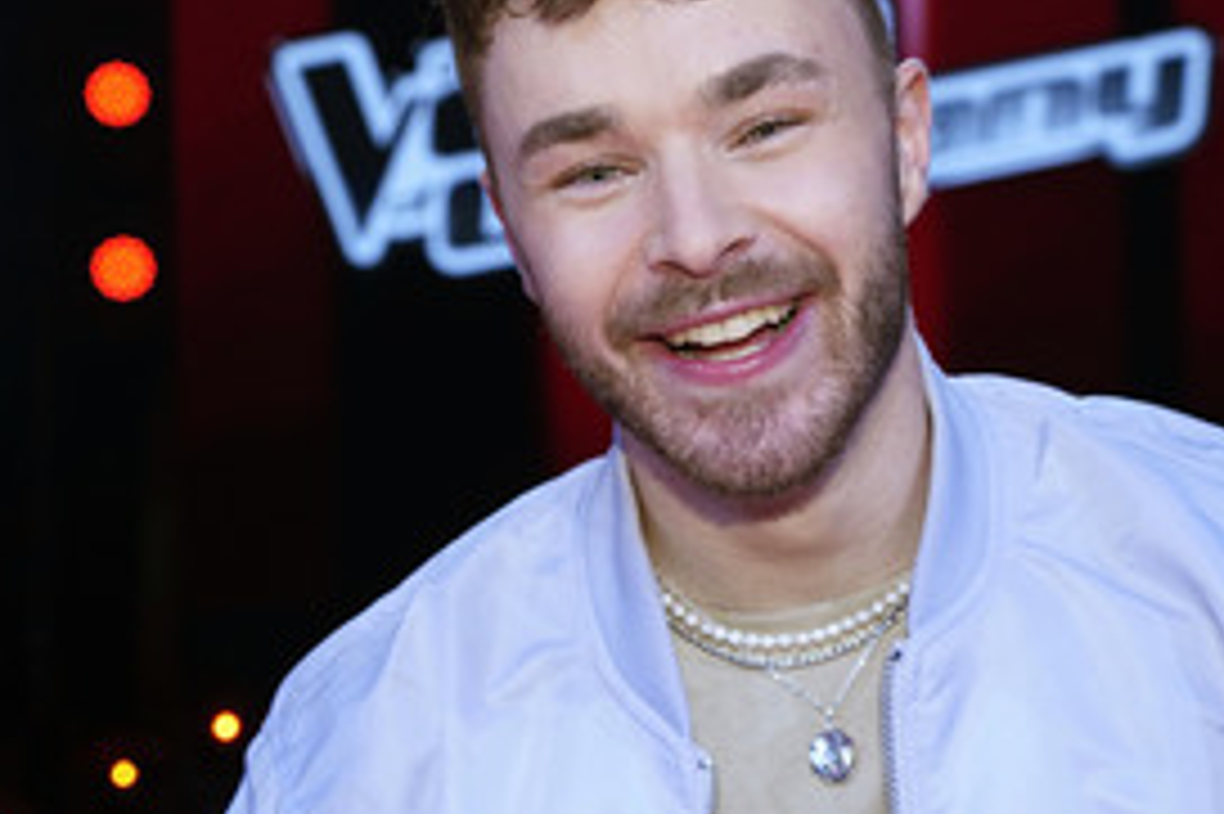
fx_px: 2480
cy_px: 369
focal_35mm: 73
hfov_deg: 27.7
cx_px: 637
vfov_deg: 18.6
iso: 1600
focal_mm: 44
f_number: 4.5
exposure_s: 1/125
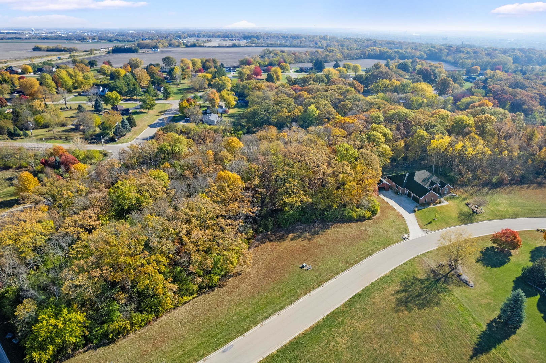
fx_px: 334
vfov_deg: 57.2
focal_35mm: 22
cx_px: 273
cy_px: 182
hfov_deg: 78.6
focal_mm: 8.38
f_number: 2.8
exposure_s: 1/1500
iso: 200
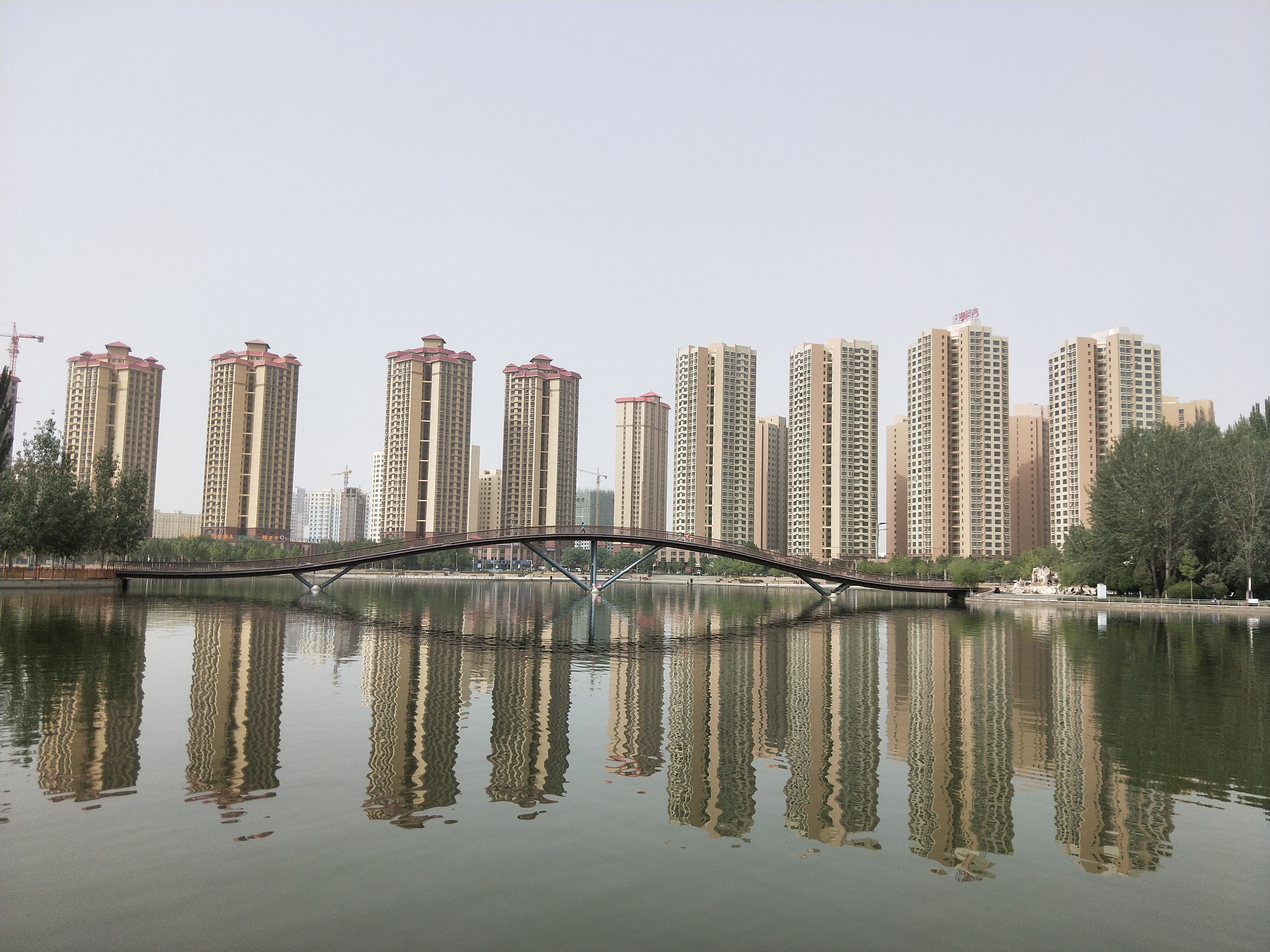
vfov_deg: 54.9
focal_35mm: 25
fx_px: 917
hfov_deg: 69.4
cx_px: 635
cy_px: 476
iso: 33
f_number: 1.7
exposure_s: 1/1905
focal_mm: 4.27
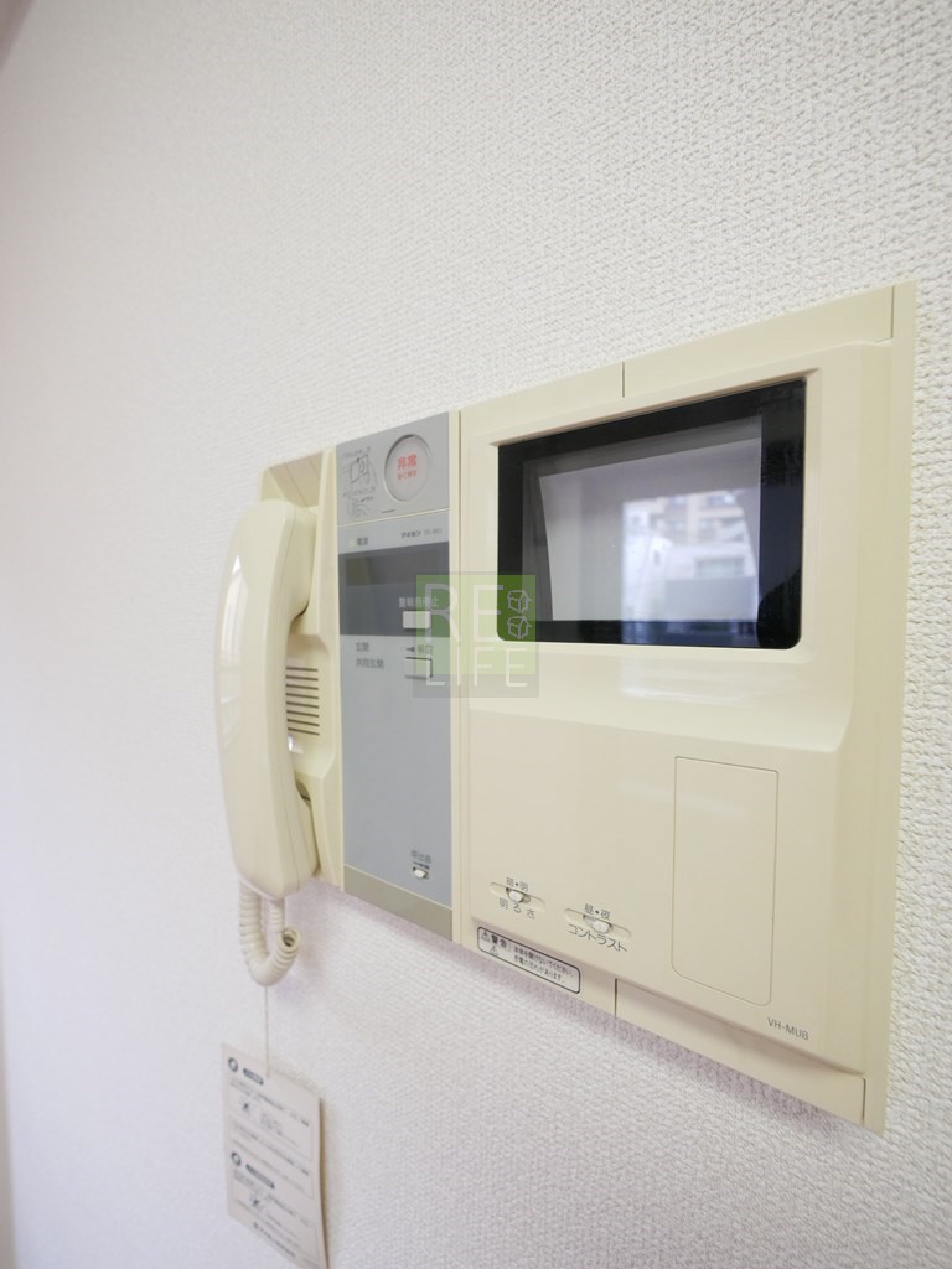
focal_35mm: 14
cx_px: 476
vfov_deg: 102.1
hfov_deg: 85.7
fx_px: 513
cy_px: 634
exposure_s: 1/60
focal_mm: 7
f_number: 4
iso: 1600
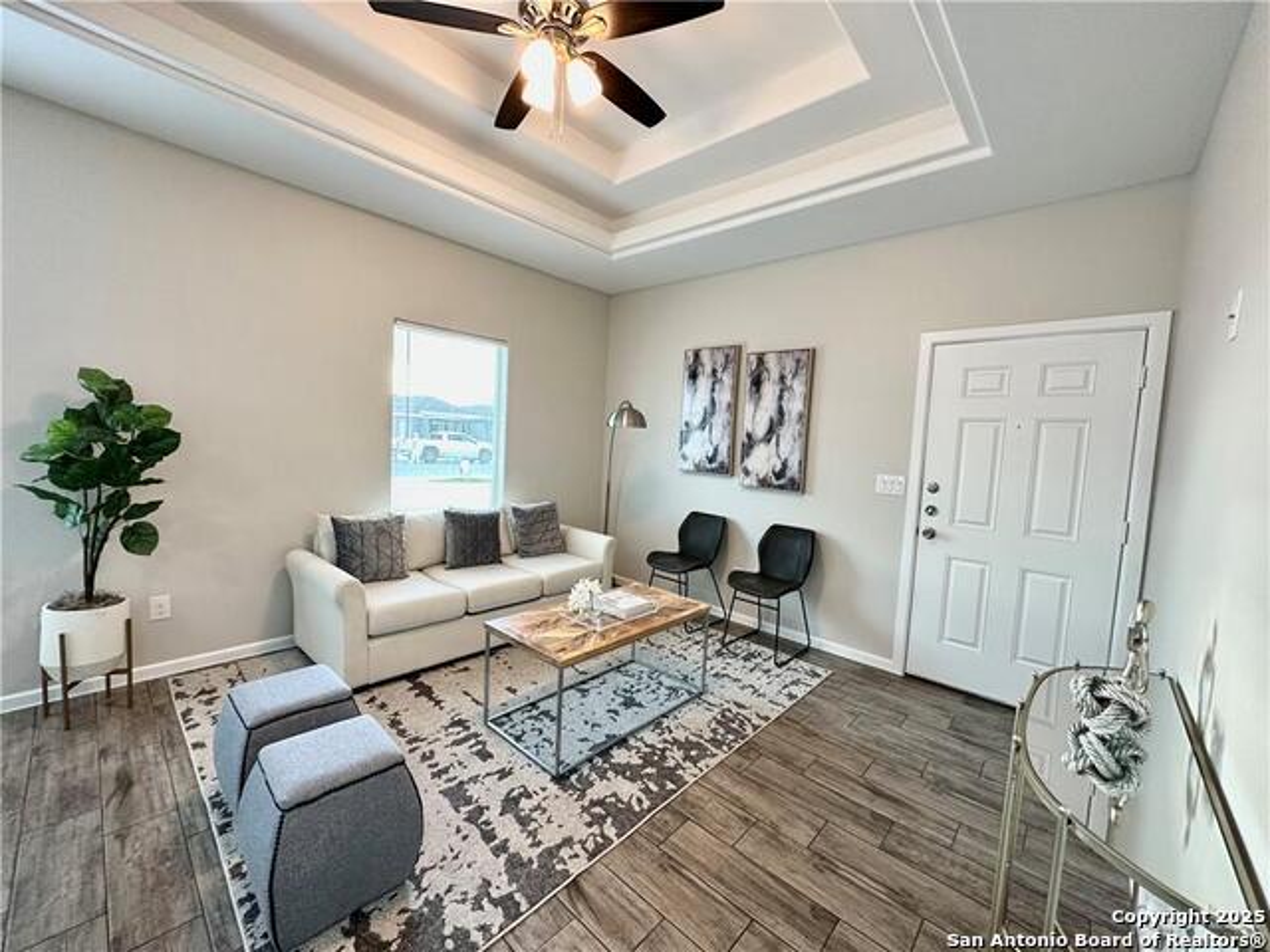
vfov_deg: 85.7
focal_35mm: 14
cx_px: 635
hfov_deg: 102.1
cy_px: 476
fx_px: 514
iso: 160
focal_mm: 2.22
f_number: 2.2
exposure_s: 1/60
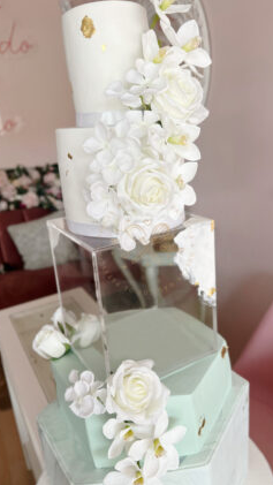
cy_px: 238
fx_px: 373
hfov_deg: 40.1
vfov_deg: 66.1
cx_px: 160
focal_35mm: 29
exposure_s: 1/121
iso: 100
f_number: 1.5
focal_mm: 5.7
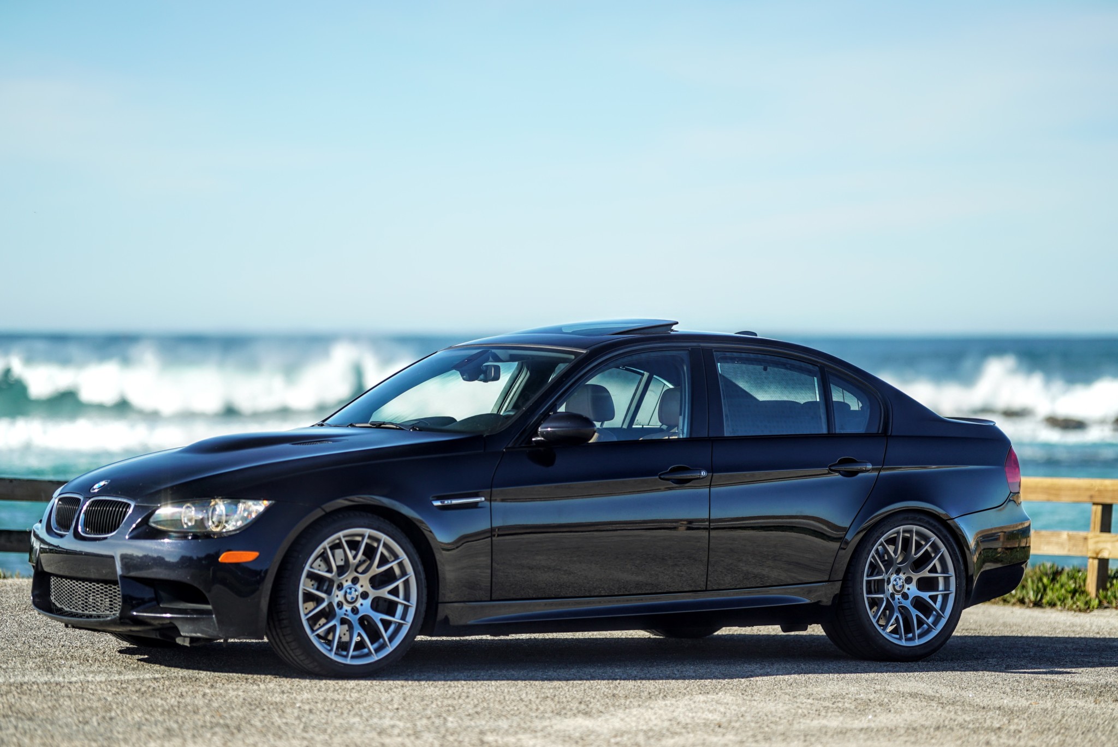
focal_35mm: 105
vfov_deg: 13.1
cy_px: 374
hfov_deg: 19.4
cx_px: 559
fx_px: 3263
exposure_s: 1/4000
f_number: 1.4
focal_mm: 105
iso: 100
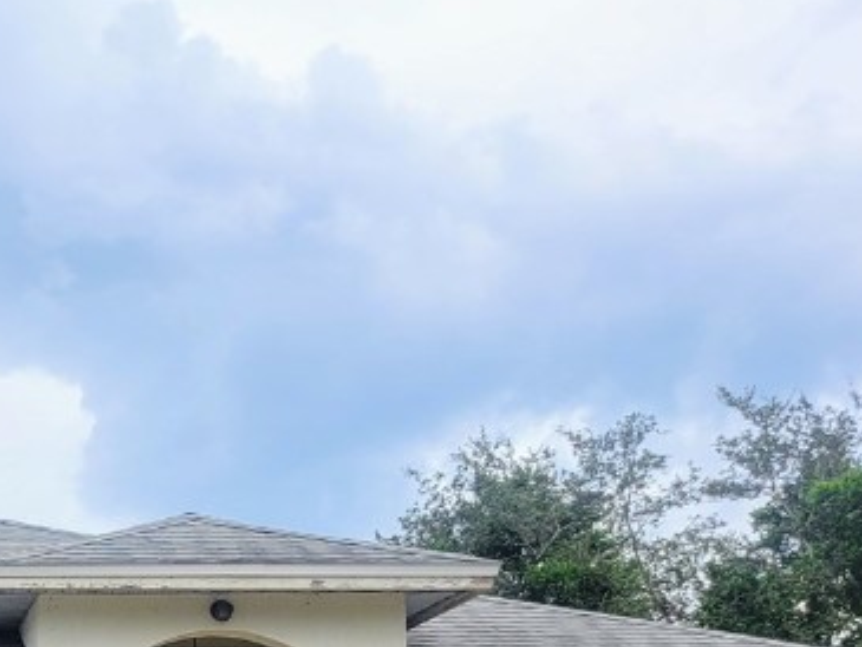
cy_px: 855
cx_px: -201
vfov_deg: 18.7
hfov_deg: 24.0
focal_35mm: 73
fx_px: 1818
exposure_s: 1/1746
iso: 40
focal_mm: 5.4
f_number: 1.8
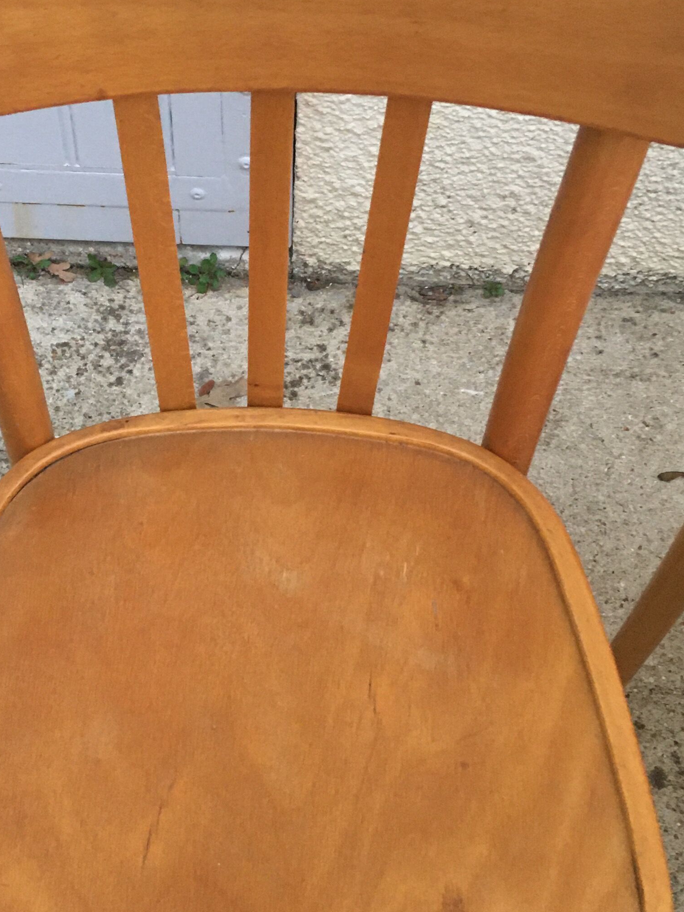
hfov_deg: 25.0
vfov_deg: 33.2
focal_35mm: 58
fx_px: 1528
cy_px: 465
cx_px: 196
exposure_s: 1/33
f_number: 2.2
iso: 200
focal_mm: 4.15
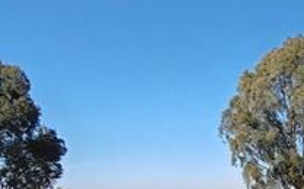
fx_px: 538
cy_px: 241
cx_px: 455
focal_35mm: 65
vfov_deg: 18.6
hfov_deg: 24.5
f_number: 2.2
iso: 50
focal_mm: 1.96
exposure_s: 1/700
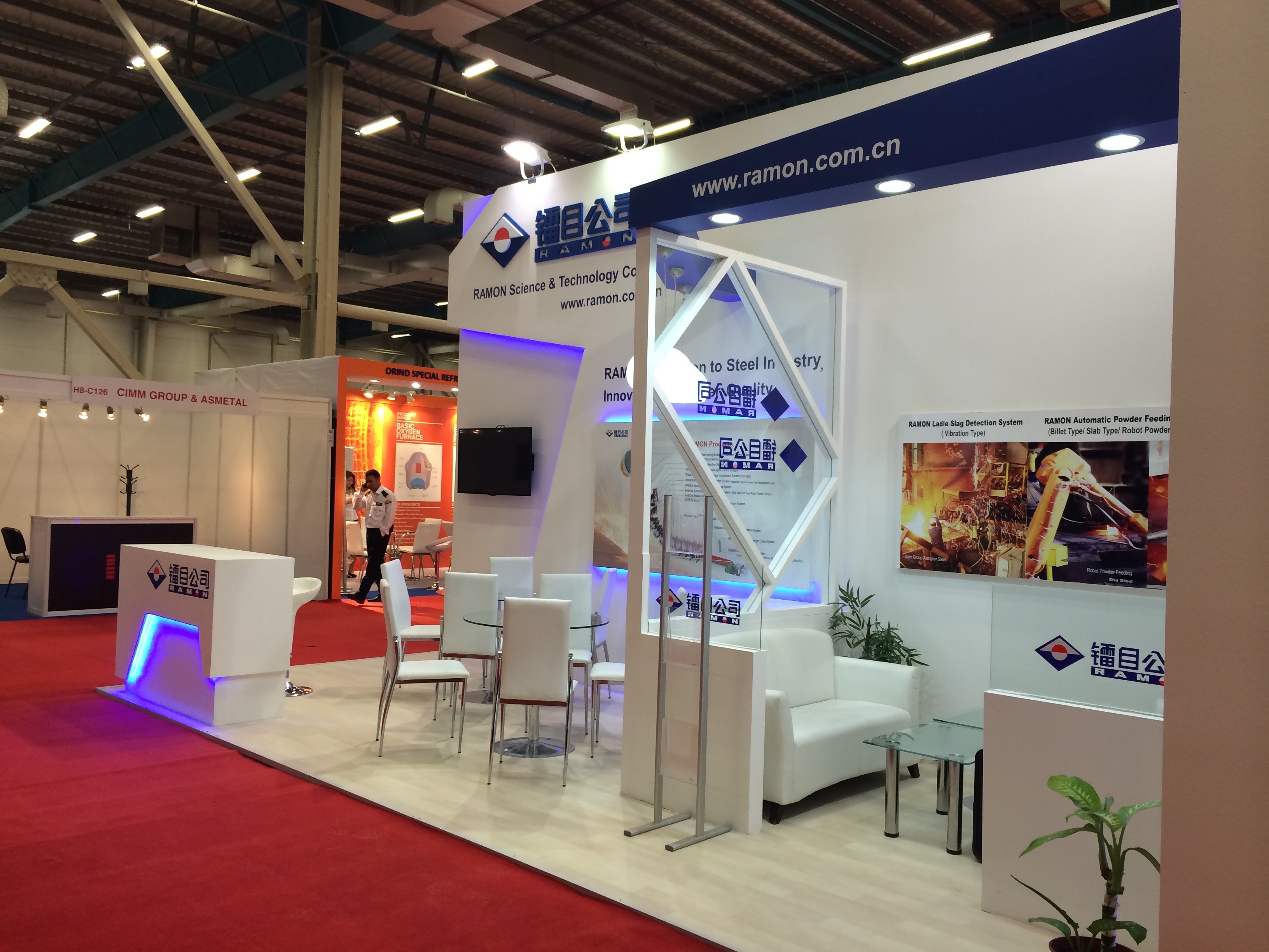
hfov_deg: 60.0
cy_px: 476
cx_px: 634
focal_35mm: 30
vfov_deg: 46.8
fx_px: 1100
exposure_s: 1/33
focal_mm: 4.12
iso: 40
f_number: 2.2
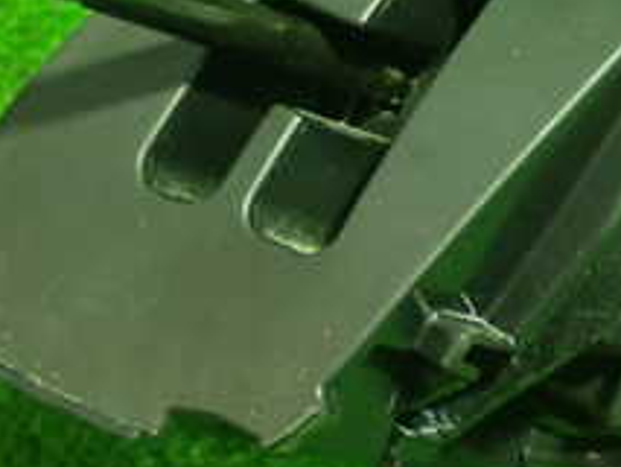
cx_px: 636
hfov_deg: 12.0
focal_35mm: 163
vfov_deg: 9.1
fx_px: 2926
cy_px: 161
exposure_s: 1/15
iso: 1000
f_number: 3.5
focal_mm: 10.35
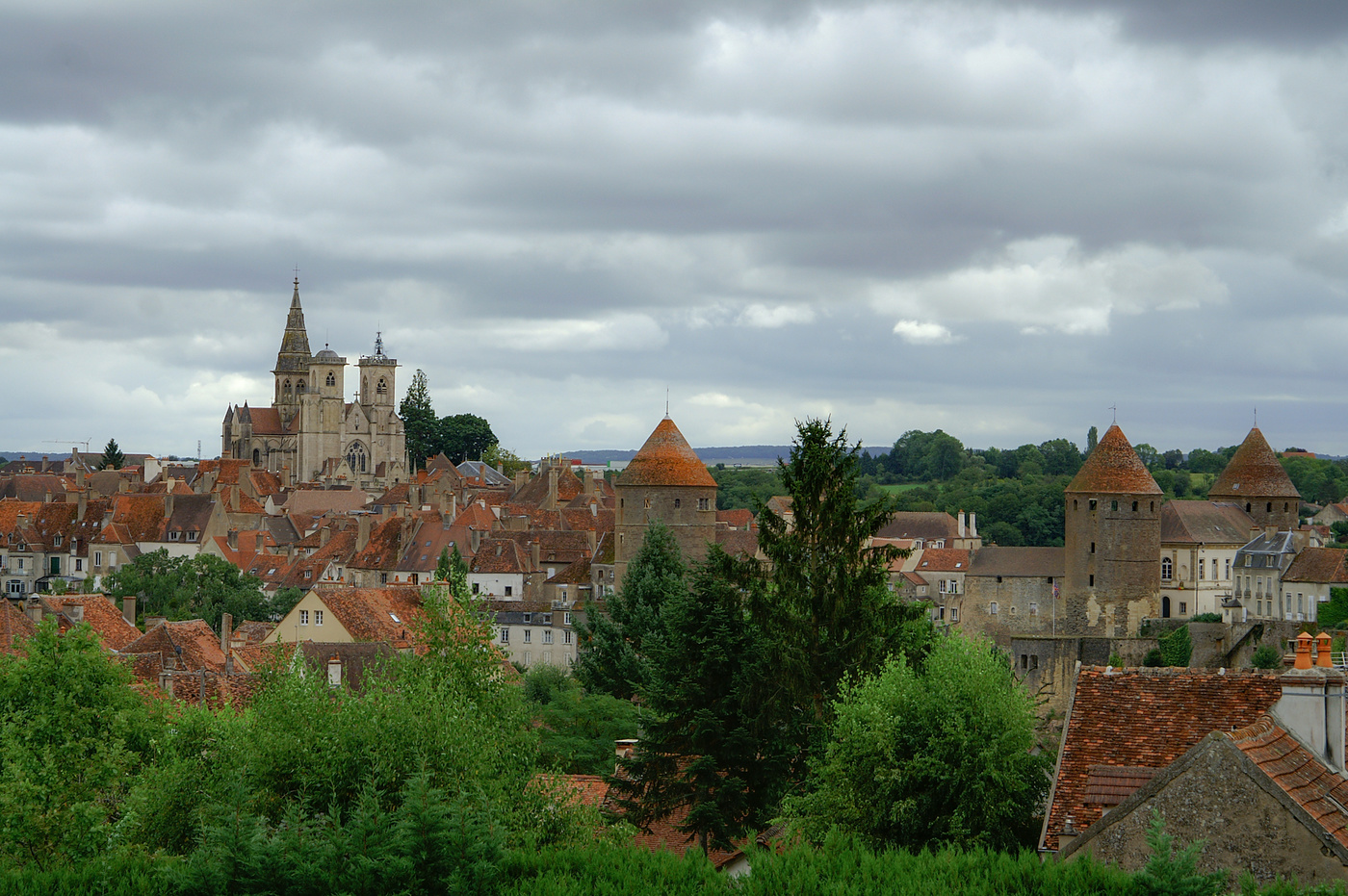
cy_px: 448
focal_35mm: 90
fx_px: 3367
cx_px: 674
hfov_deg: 22.6
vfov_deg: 15.2
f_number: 9.5
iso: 200
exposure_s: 1/350
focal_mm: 60
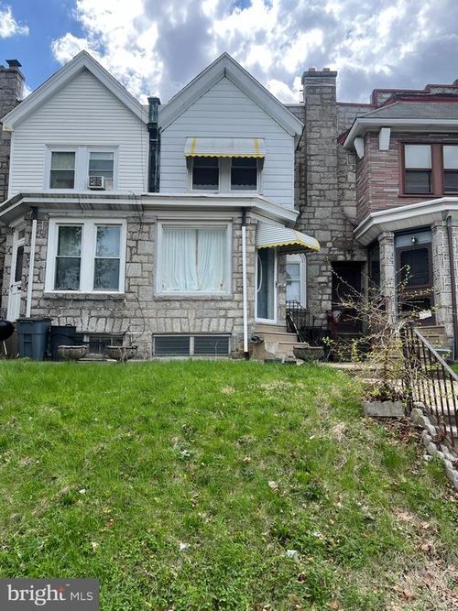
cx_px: 229
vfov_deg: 67.3
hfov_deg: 53.0
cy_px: 306
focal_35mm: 26
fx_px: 459
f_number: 1.5
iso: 50
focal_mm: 5.7
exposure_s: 1/2208
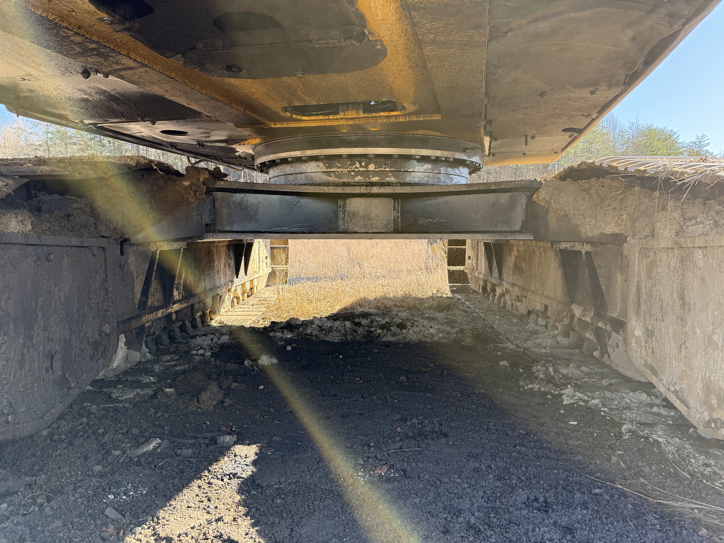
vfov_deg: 56.8
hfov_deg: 71.6
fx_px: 502
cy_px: 272
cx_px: 362
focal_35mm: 24
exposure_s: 1/414
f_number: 1.78
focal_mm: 6.76
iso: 100
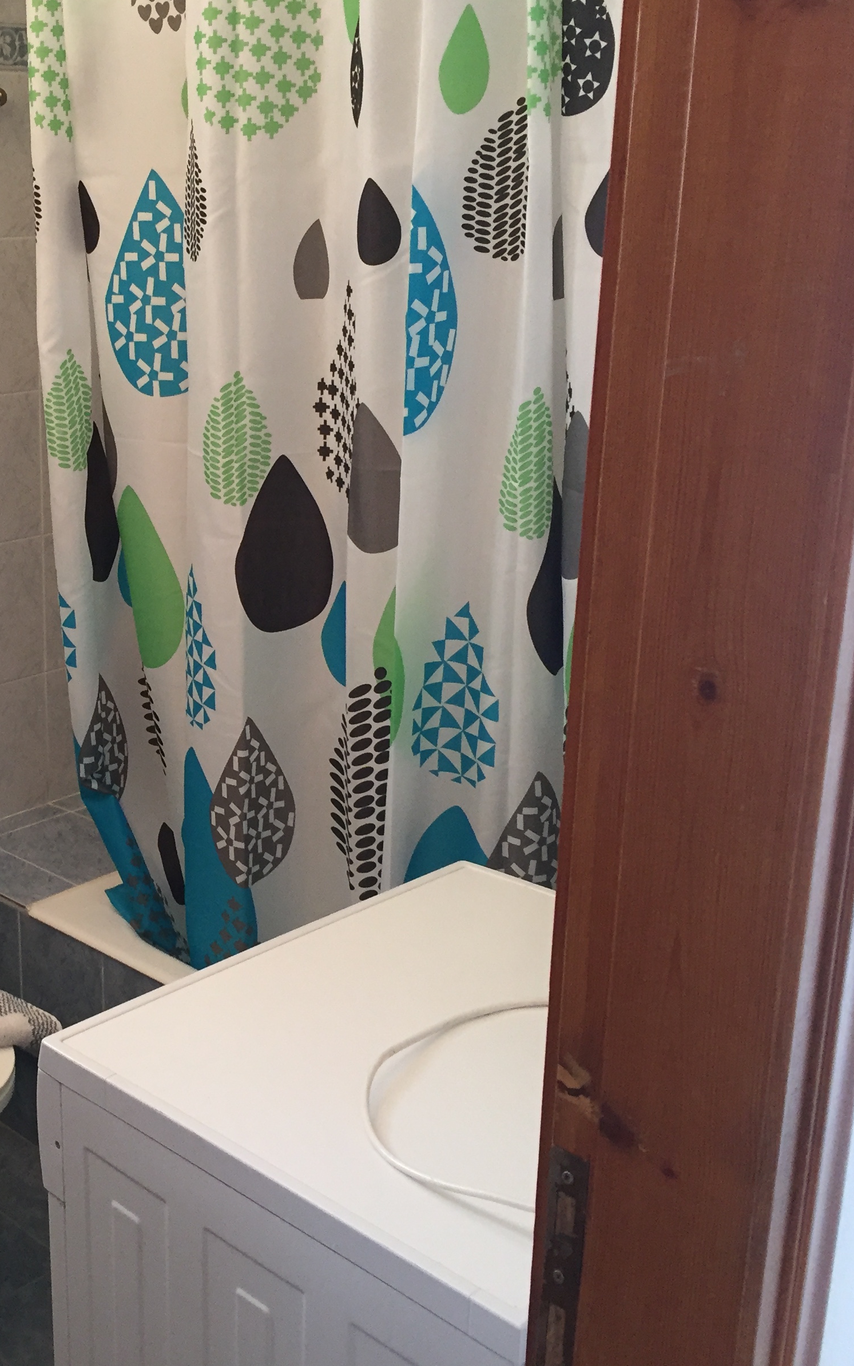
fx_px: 1564
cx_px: 72
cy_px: 668
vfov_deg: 47.2
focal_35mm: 42
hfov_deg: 29.2
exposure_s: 1/33
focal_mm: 4.15
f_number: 2.2
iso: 160
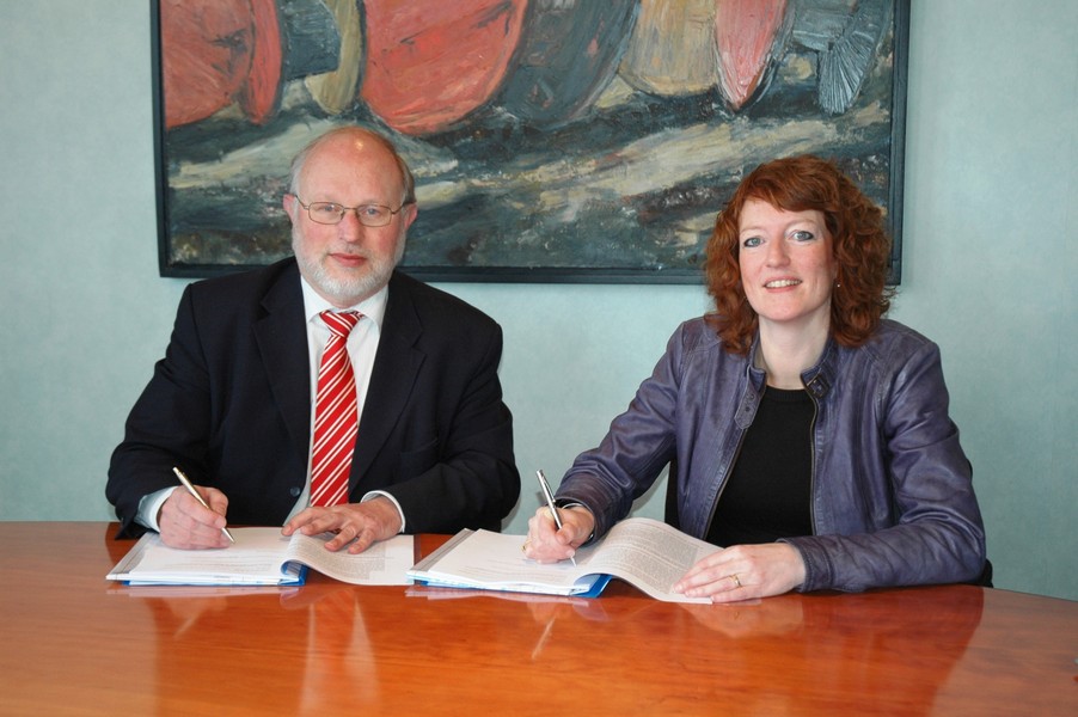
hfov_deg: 37.9
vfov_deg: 25.7
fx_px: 1571
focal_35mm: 52
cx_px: 539
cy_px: 358
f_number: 4.2
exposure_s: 1/60
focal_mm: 35
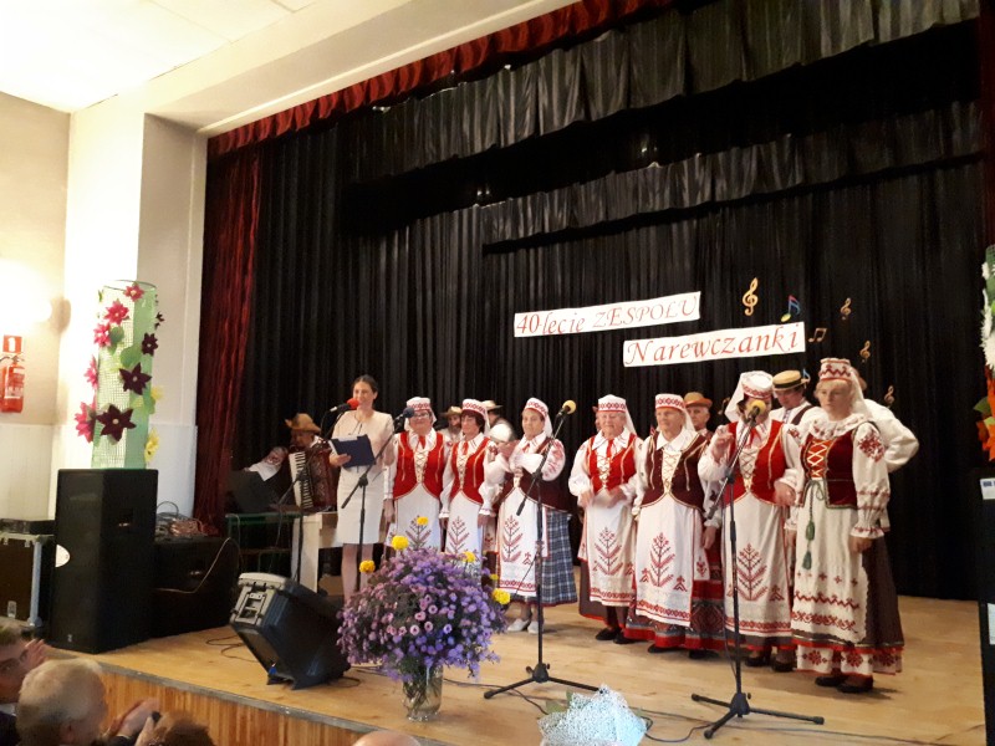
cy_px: 373
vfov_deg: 51.4
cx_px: 498
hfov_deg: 65.3
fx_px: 776
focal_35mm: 27
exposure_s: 1/17
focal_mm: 3.6
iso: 1250
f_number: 1.9
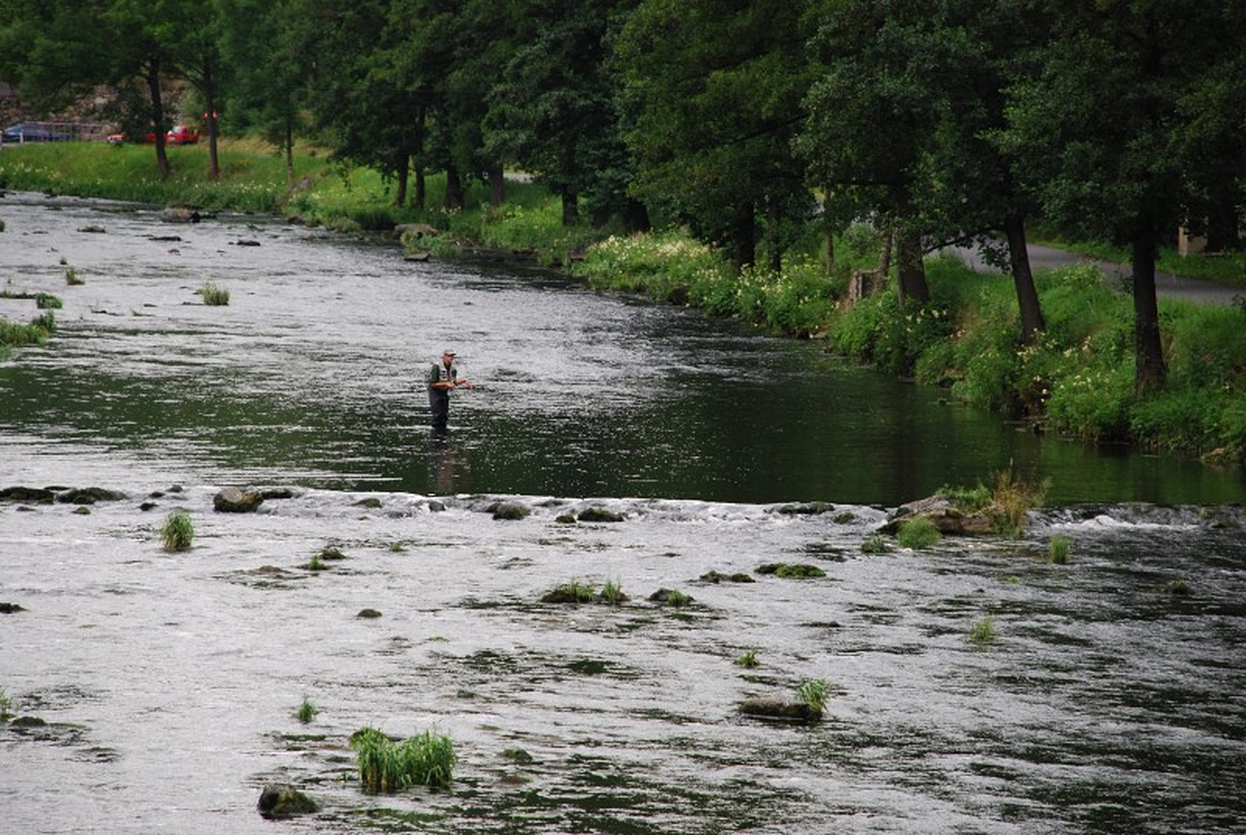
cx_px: 623
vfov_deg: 6.8
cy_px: 418
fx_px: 7019
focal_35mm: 202
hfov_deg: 10.1
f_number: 5.6
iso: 200
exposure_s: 1/125
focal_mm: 135
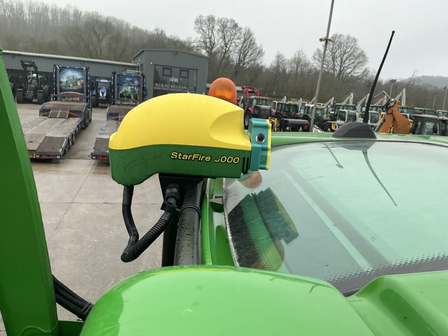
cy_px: 168
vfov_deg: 49.7
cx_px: 224
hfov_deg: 63.4
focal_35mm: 28
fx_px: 362
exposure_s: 1/446
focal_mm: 3
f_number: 1.8
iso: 25
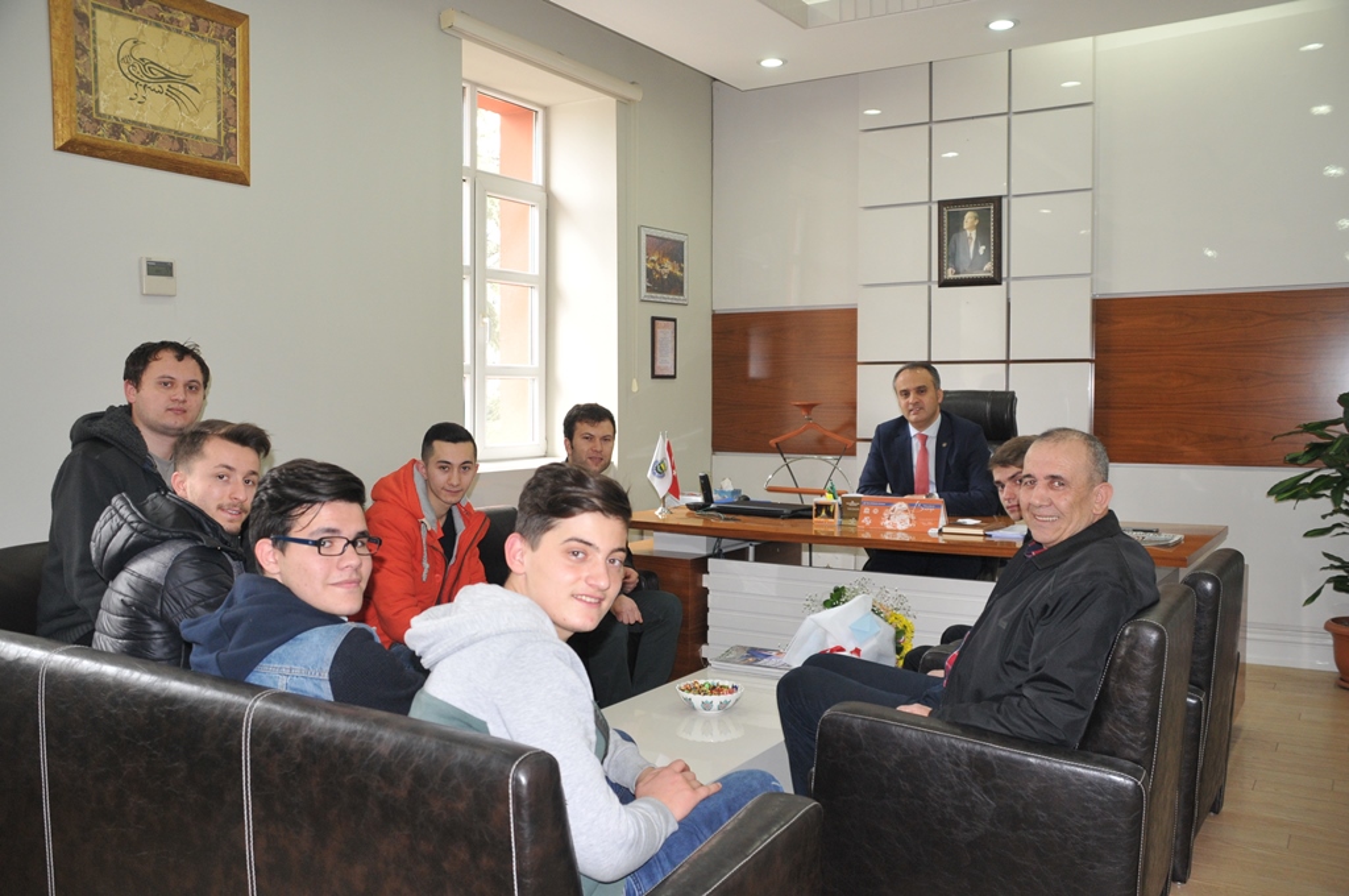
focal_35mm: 30
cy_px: 448
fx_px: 1123
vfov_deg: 43.5
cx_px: 674
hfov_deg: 62.0
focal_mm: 20
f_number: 3.5
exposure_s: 1/60
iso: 640
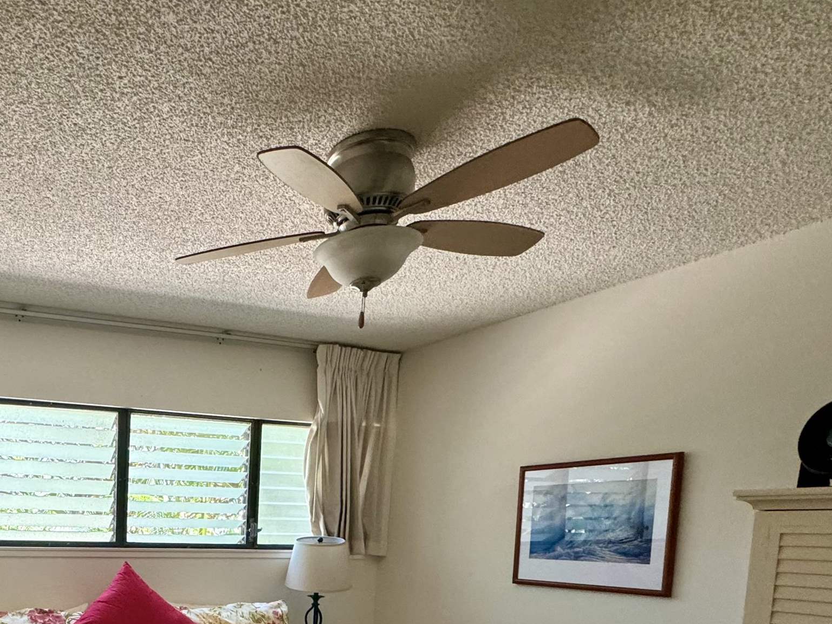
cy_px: 593
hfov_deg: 55.2
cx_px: 86
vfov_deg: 44.0
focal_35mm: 28
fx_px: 673
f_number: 2.2
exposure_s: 1/99
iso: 250
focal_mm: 2.22
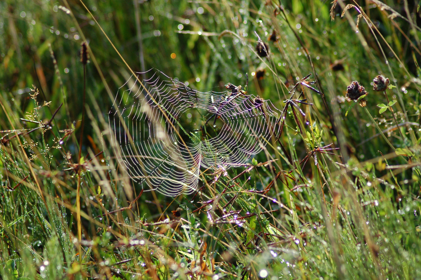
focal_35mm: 218
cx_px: 210
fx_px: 2541
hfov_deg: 9.5
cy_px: 140
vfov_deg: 6.3
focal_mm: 145
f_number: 4.5
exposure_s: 1/800
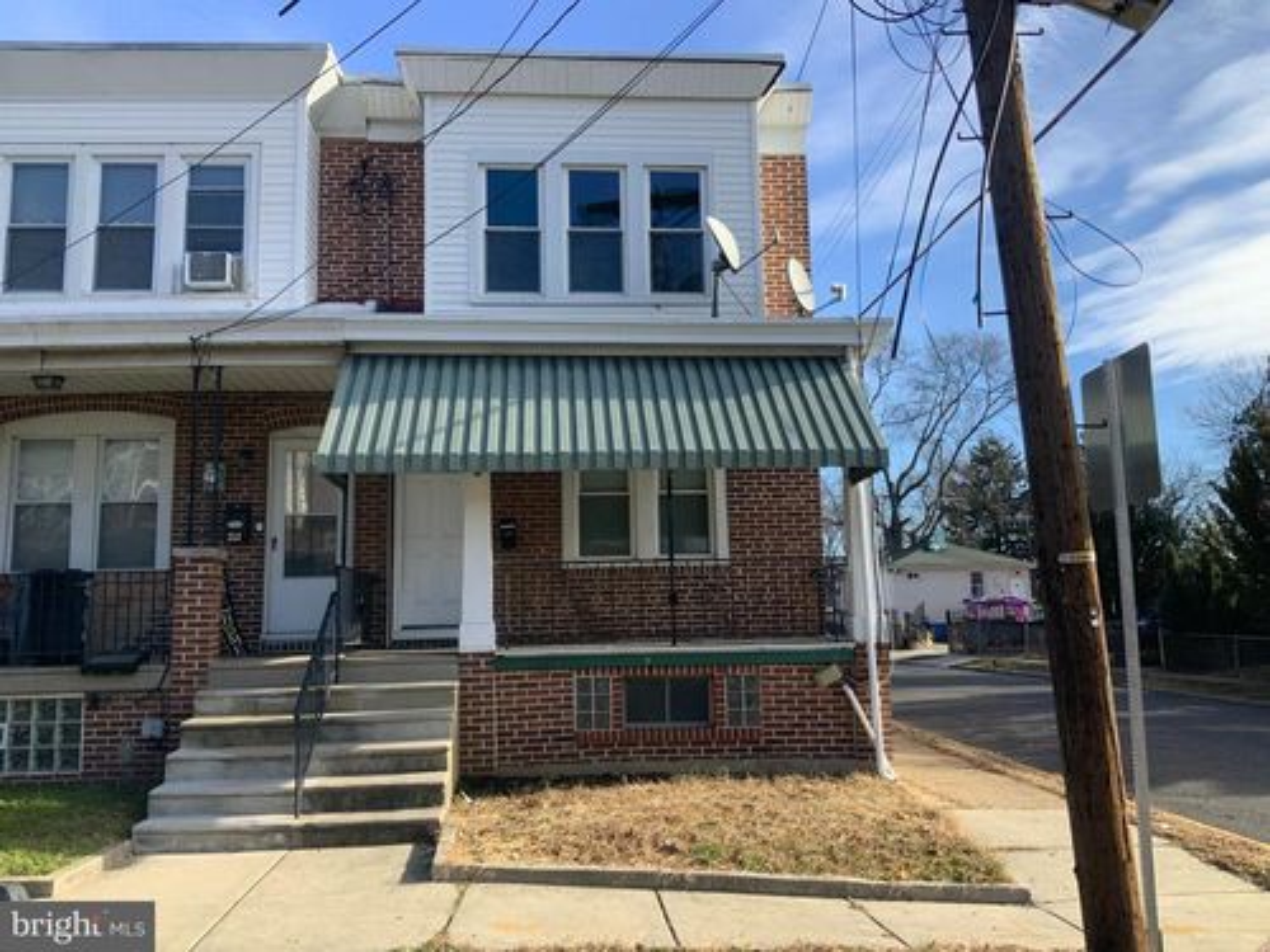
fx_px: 1064
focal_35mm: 29
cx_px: 635
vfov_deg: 48.2
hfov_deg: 61.7
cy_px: 476
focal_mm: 3
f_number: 1.8
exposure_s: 1/978
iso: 16
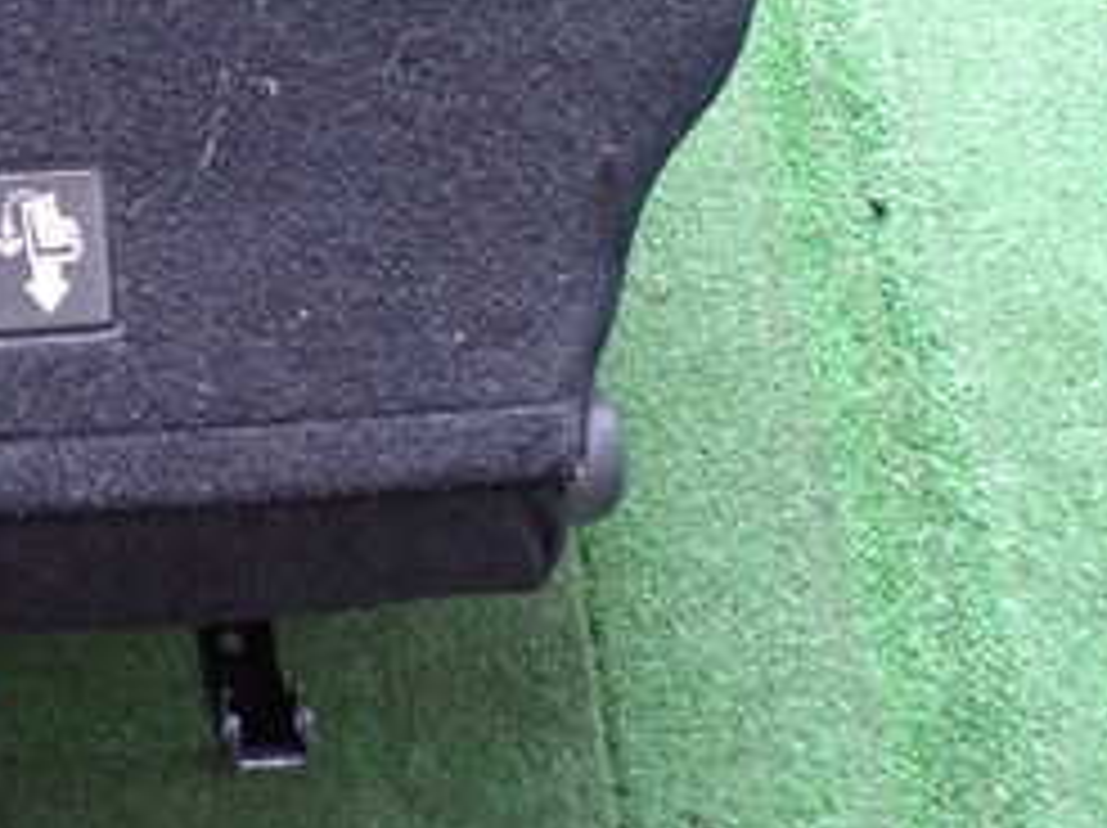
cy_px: -45
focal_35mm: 61
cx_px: -72
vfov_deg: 22.8
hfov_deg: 29.1
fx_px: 1949
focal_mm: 4.5
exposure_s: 1/13
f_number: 2
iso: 800
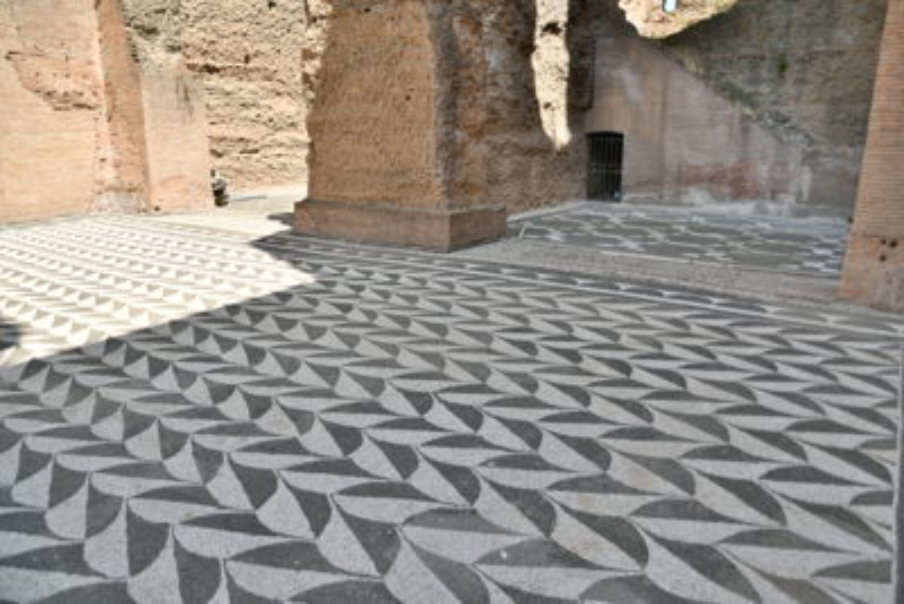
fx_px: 603
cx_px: 452
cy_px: 302
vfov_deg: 53.2
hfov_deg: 73.7
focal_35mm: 24
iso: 100
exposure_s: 1/250
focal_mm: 16
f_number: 3.5
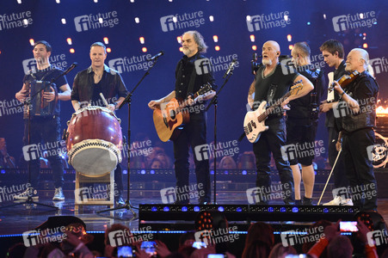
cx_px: 194
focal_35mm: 290
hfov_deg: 7.1
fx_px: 3123
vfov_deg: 4.7
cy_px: 129
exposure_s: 1/200
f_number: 5.6
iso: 12800
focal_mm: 290
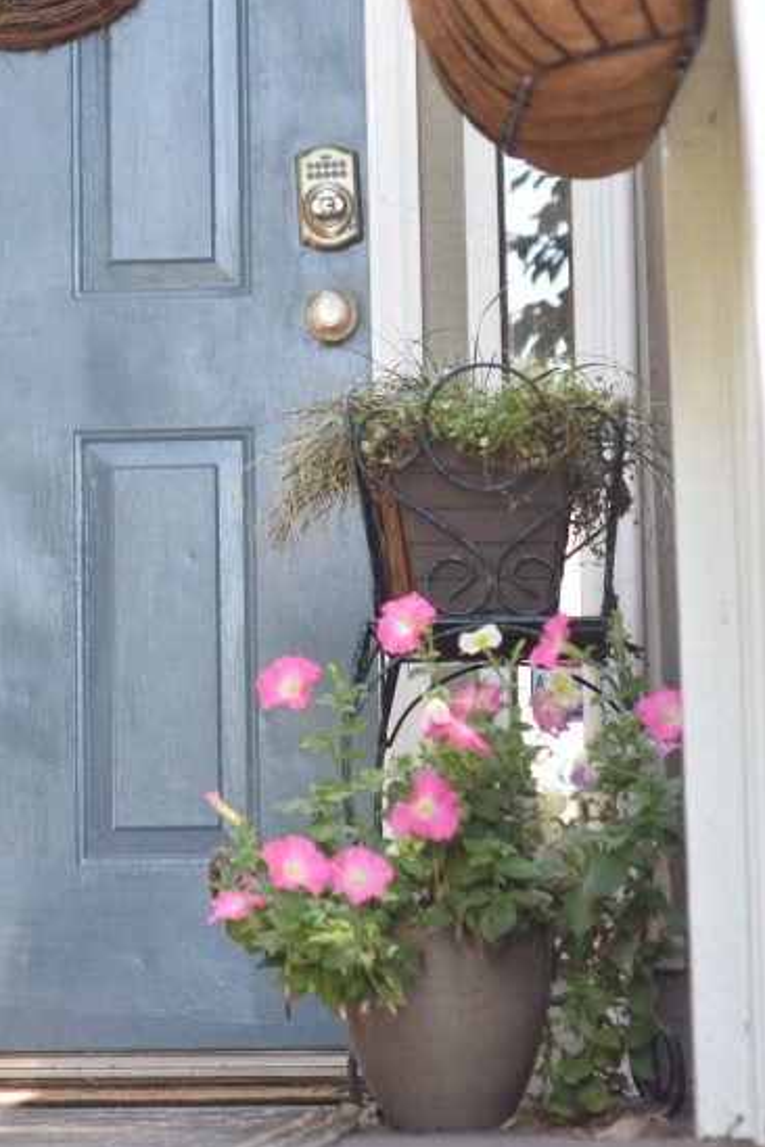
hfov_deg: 9.8
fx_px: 4462
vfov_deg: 14.5
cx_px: 143
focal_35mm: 140
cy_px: 157
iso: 400
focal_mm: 50
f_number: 3.2
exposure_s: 1/160
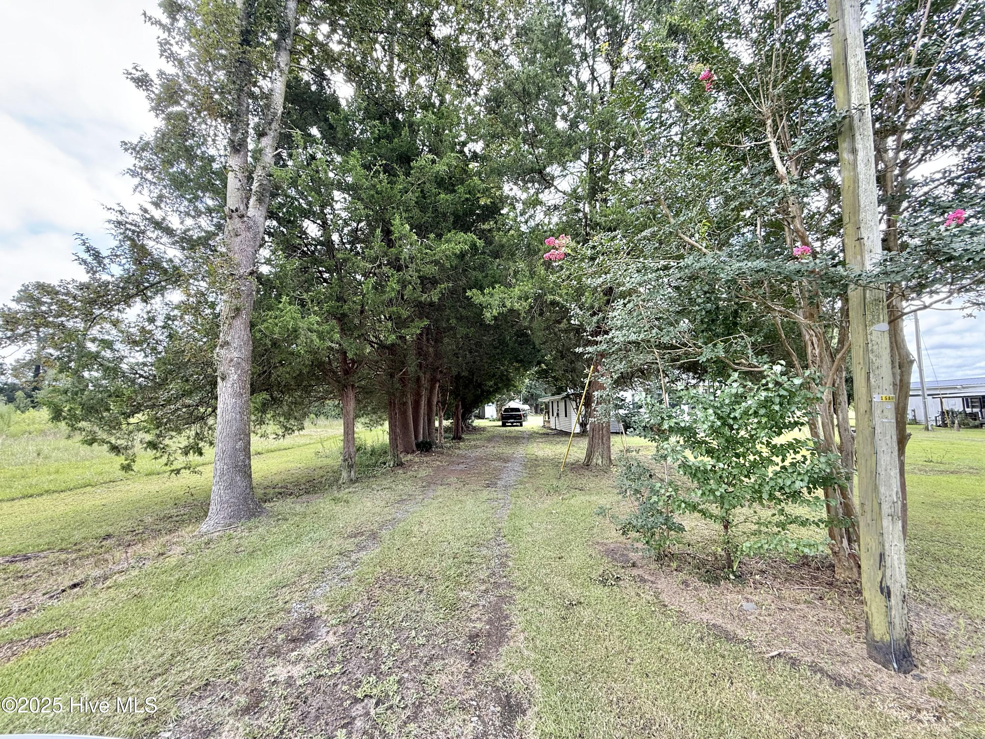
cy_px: 370
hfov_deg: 102.1
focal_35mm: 14
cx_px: 492
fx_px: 398
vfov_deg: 85.7
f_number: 2.2
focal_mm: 2.22
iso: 64
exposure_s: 1/157
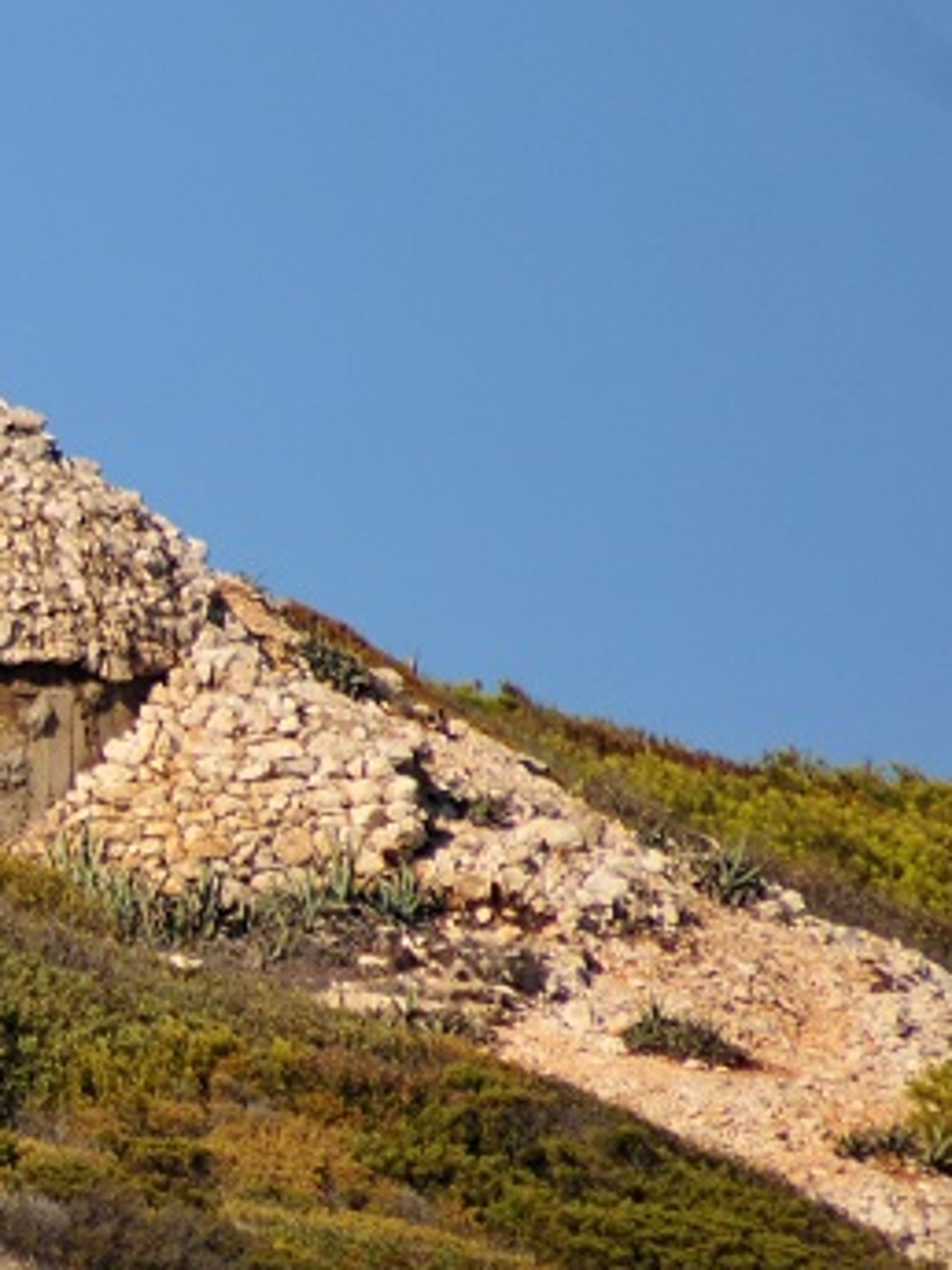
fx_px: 38356
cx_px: -851
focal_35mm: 1046
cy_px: 626
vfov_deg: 1.9
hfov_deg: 1.4
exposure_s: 1/1600
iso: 250
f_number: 5
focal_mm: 250
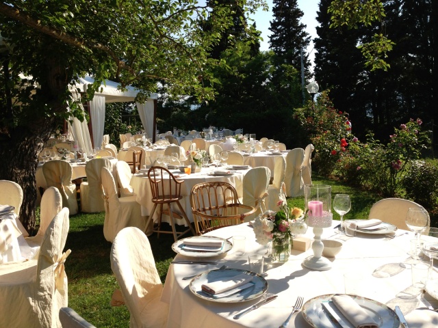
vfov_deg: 42.9
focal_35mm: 33
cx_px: 219
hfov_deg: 55.4
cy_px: 164
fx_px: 418
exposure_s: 1/1642
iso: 64
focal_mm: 4.13
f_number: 2.4
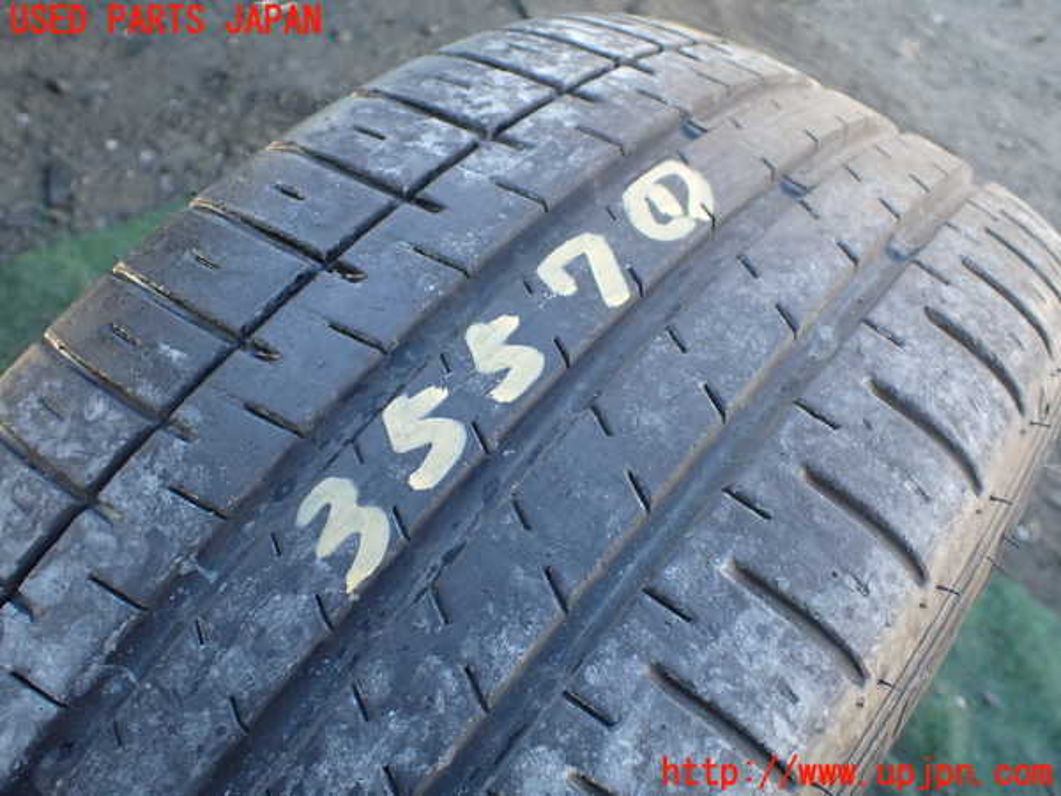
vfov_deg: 46.8
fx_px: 920
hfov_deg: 60.0
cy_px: 398
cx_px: 530
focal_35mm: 30
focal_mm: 5.4
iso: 200
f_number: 2.3
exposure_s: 1/125
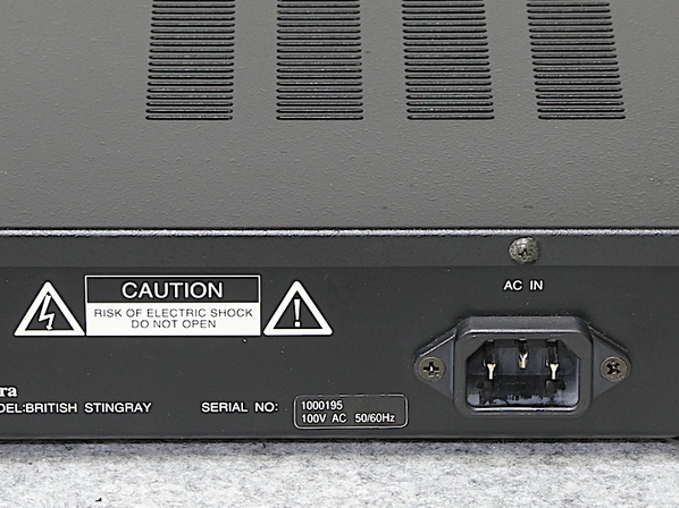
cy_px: 349
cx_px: 243
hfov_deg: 7.7
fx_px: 5039
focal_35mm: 257
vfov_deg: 5.8
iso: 200
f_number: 5.5
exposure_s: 1/4
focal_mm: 28.7
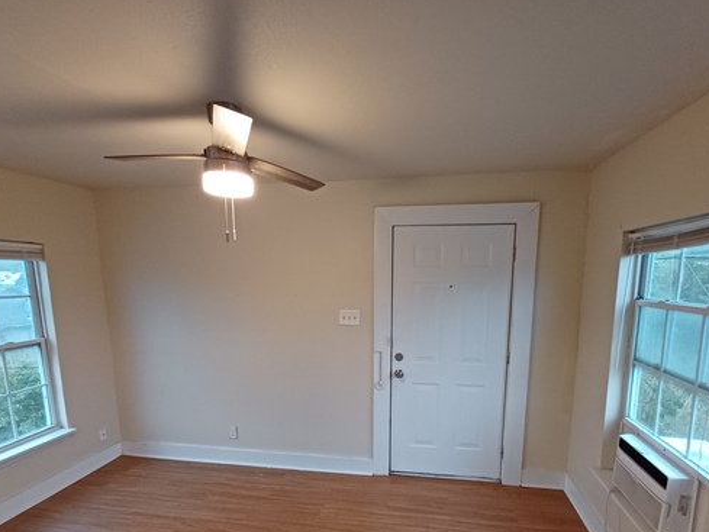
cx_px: 378
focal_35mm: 17
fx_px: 348
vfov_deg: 73.6
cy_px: 329
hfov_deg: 90.9
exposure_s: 1/30
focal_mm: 1.42
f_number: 2.2
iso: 200
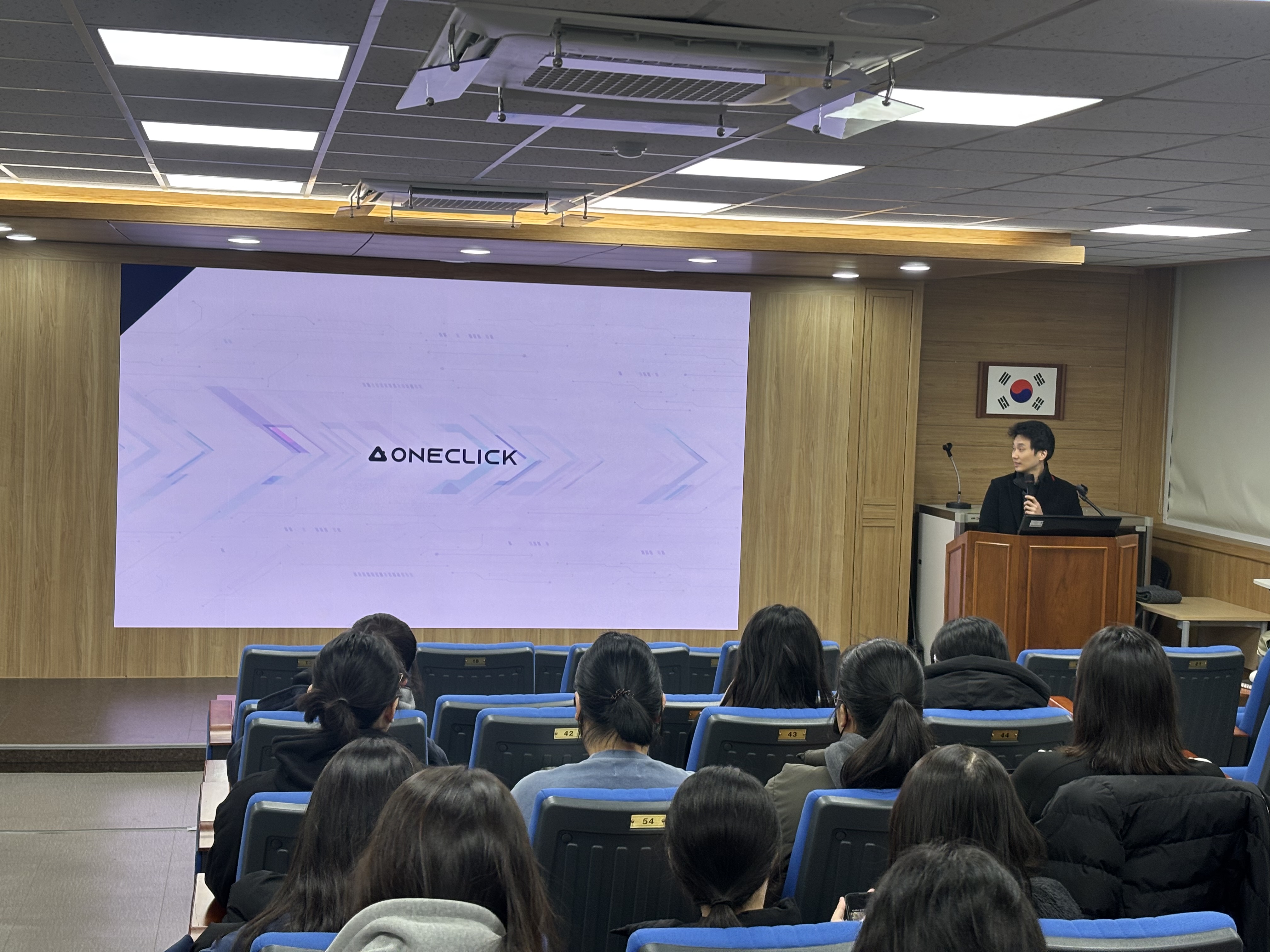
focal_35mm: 52
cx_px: 635
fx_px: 1908
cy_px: 476
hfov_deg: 36.8
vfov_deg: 28.0
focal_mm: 5.96
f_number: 1.6
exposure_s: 1/60
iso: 25
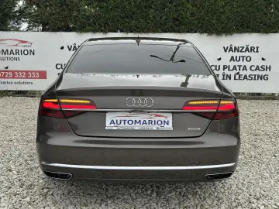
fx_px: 387
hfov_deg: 39.7
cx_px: 140
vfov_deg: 30.3
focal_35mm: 48
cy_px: 104
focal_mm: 6.86
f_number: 1.78
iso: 64
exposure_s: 1/604
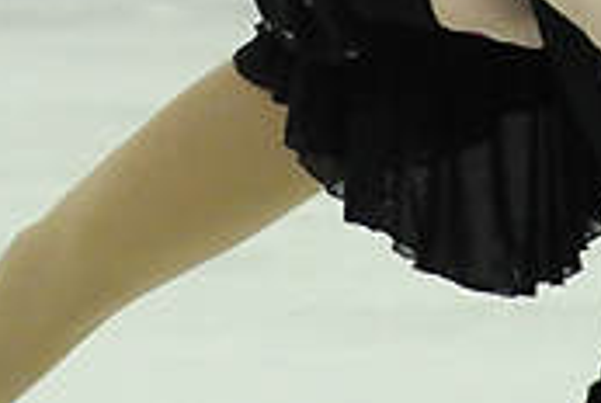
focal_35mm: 1384
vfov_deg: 1.0
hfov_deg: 1.5
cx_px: 344
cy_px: -231
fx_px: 23144
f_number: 5.6
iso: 3200
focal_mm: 200
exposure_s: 1/1000
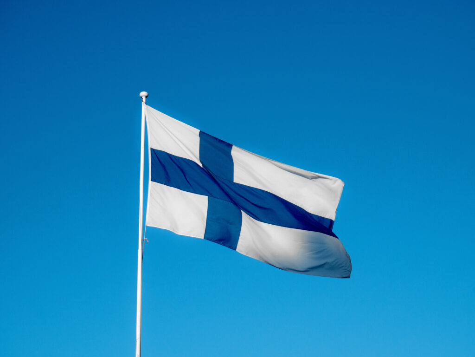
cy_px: 178
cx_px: 238
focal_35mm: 100
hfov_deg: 19.6
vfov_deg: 14.8
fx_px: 1373
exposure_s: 1/400
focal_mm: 50
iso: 200
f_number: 8
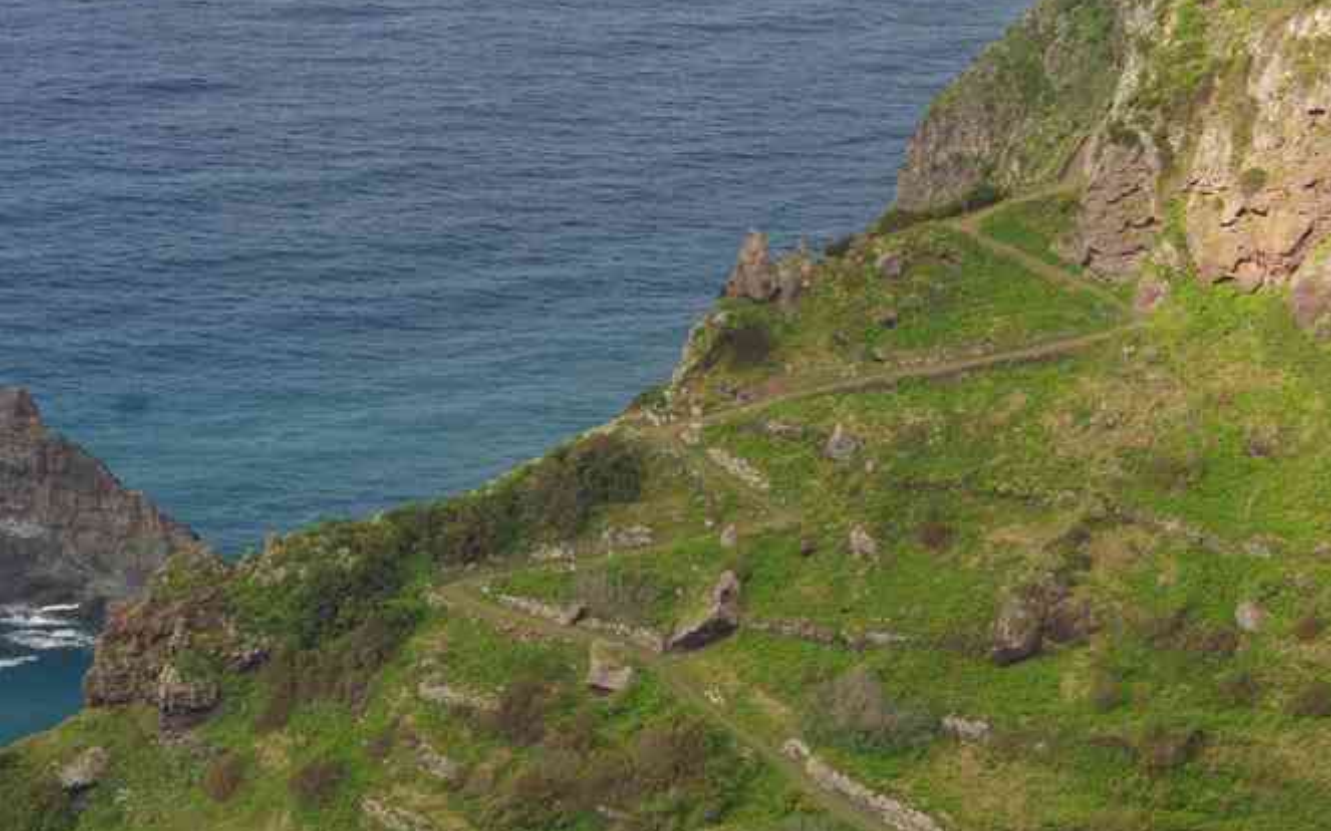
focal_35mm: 127
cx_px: 667
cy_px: 497
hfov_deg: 16.5
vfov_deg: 10.3
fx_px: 4597
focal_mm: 55
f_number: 8
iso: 200
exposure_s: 1/100
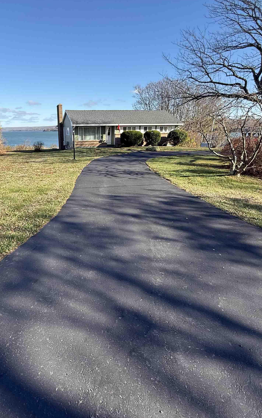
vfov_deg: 85.1
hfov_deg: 58.2
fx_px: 228
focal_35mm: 20
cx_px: 85
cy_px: 209
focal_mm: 2.22
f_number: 2.2
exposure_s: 1/799
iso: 64
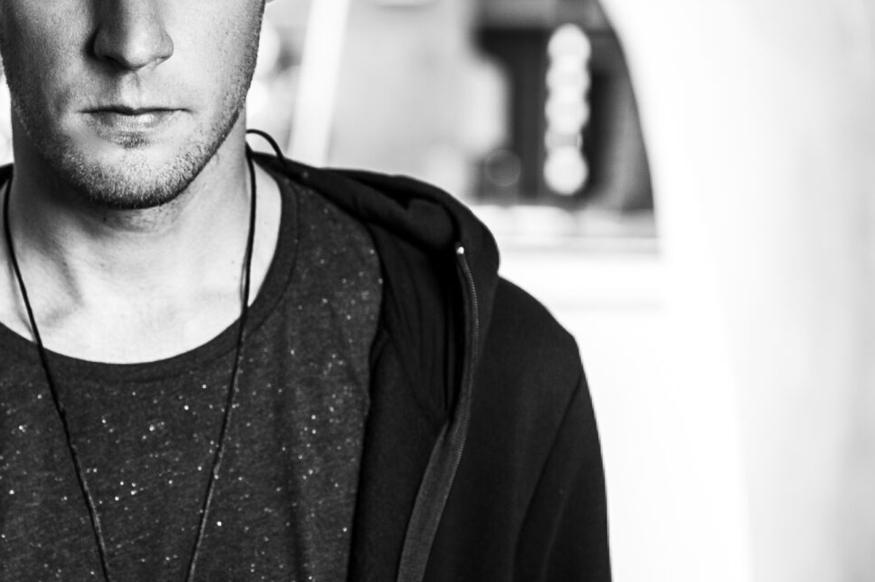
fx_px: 3959
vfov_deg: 8.4
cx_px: 146
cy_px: 251
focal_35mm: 163
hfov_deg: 12.5
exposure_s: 1/250
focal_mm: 62
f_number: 3.2
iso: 200
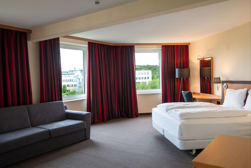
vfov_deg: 41.1
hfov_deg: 58.7
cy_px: 84
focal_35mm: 32
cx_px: 126
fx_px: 223
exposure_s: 1/25
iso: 160
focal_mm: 32
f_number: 9
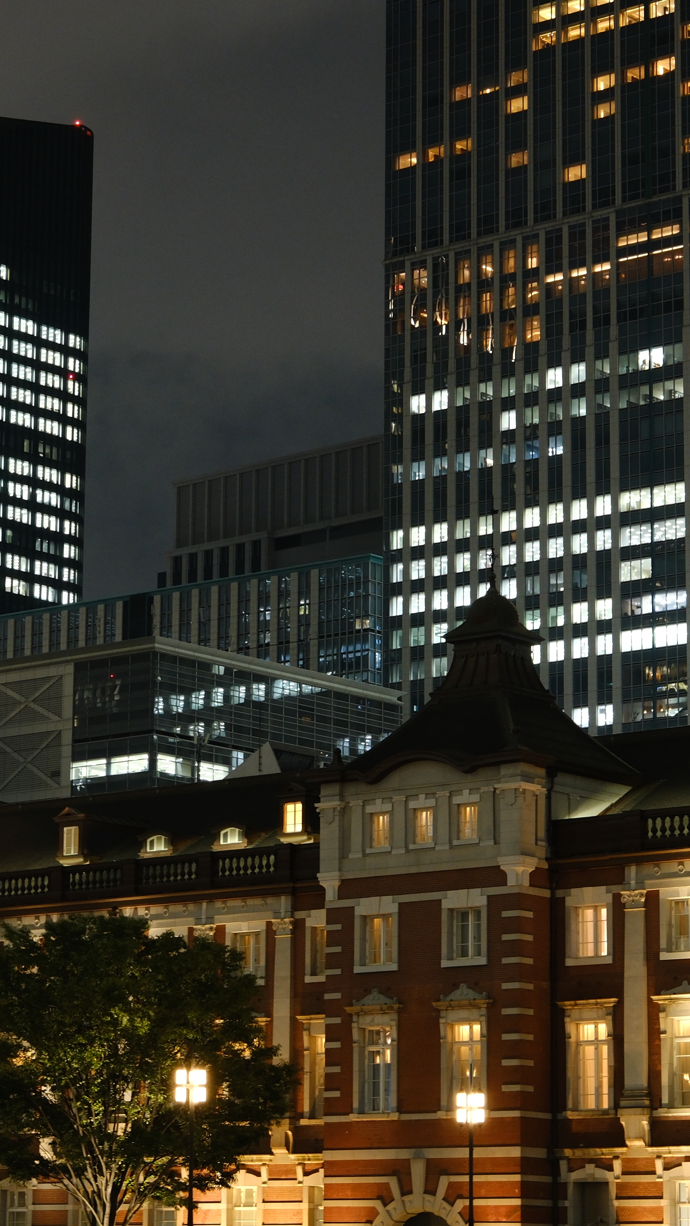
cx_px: 271
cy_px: 606
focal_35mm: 93
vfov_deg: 22.9
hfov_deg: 13.0
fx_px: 3025
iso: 800
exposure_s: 1/1.9
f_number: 5.6
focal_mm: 37.4
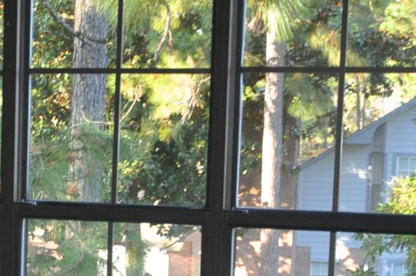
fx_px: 1512
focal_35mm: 131
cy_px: 343
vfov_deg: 10.3
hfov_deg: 15.3
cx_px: -29
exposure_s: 1/60
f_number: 3.8
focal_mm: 22
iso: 800
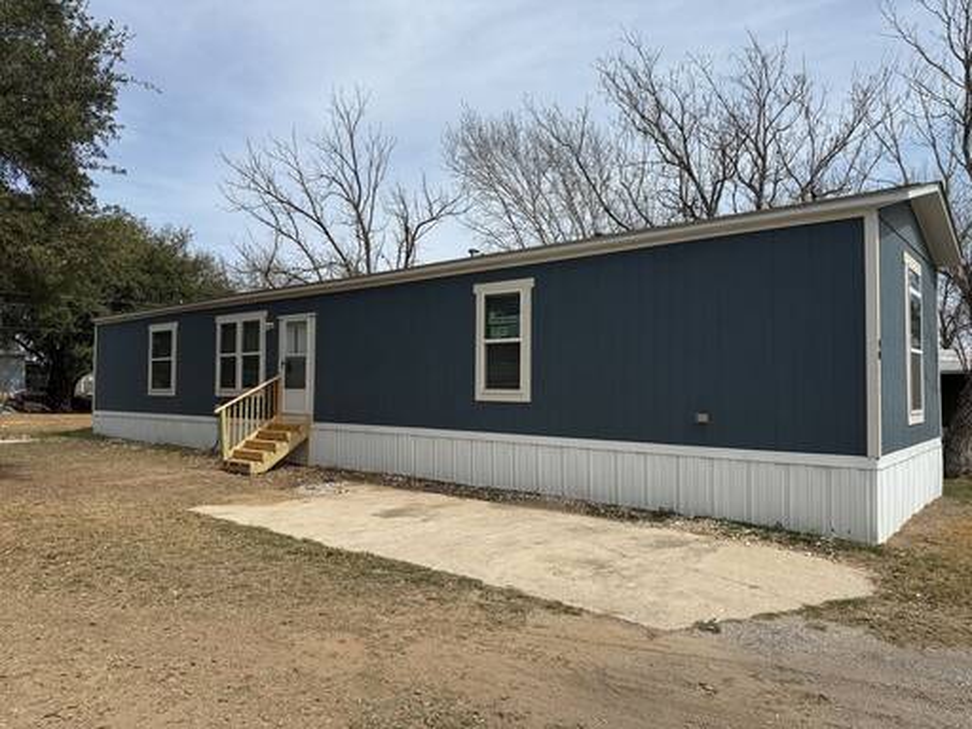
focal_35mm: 24
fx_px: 674
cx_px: 486
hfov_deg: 71.6
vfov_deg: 56.8
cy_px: 364
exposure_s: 1/6711
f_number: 1.78
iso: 80
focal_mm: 6.76
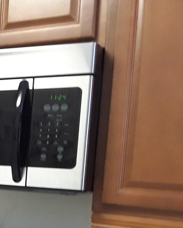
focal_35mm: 69
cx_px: -105
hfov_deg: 19.0
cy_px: 199
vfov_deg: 26.7
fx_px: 467
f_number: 1.9
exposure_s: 1/30
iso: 125
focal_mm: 2.91
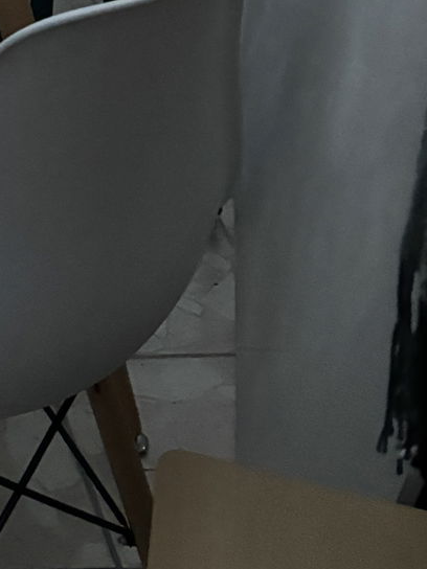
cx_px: -335
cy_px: -375
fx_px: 1678
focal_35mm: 102
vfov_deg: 16.8
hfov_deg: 13.1
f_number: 1.6
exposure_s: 1/30
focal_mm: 5.96
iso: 800
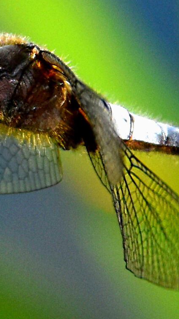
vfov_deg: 4.1
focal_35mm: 523
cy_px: 46
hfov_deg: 2.3
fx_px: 4413
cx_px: -67
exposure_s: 1/2000
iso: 800
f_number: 5.6
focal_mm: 105
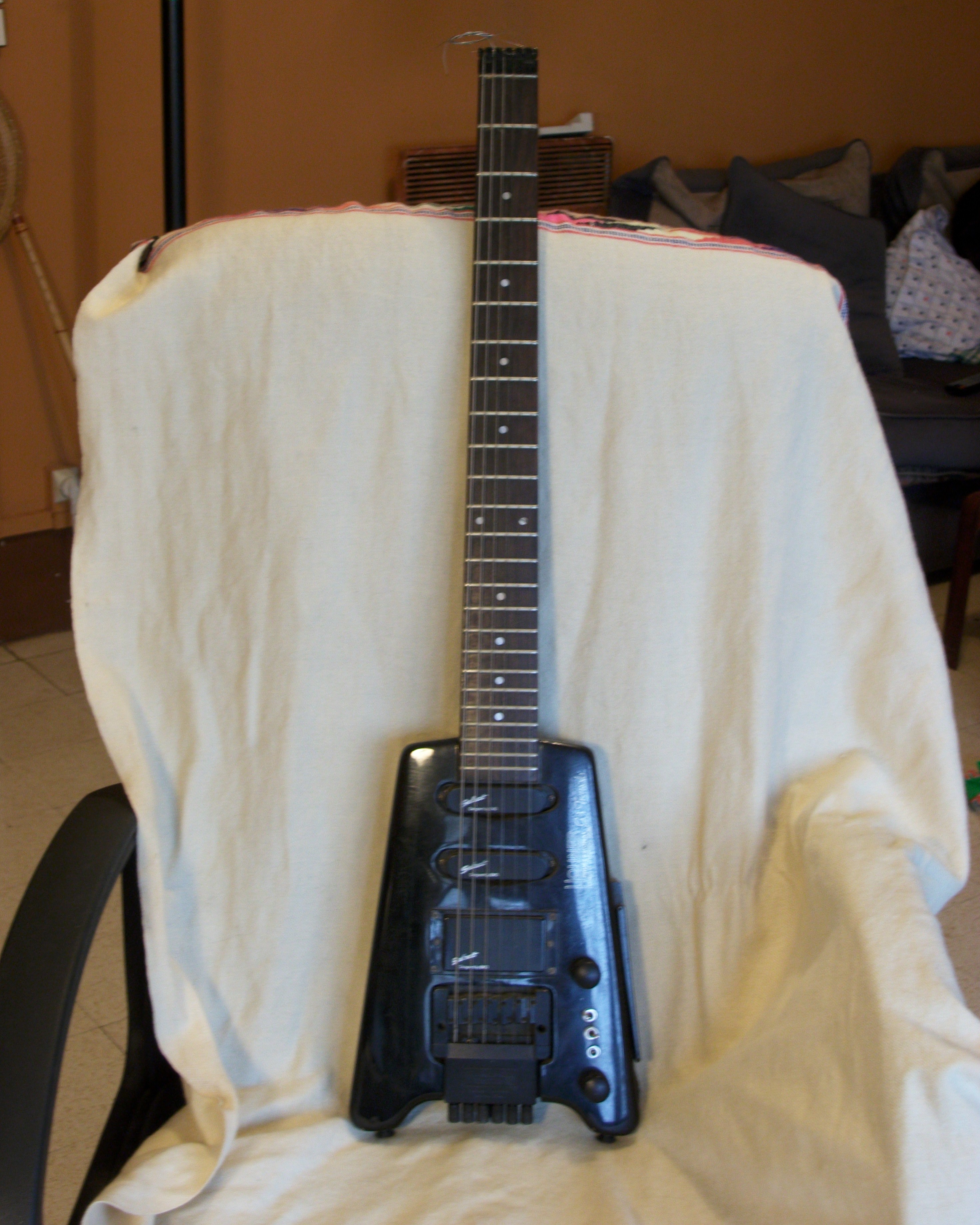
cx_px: 489
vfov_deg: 36.0
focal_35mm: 52
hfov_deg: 29.1
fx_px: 1885
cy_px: 575
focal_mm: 8.8
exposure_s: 1/4.49
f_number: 3.6
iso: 80
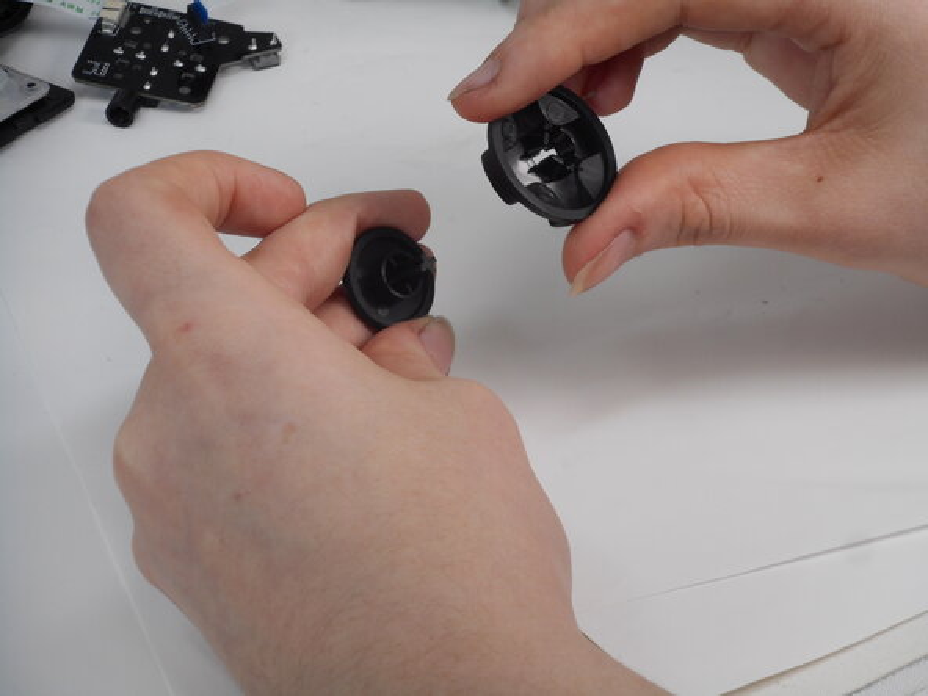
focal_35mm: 134
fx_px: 3592
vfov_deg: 11.1
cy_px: 348
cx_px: 464
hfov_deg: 14.7
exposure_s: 1/60
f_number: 6.1
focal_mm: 23.9
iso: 100
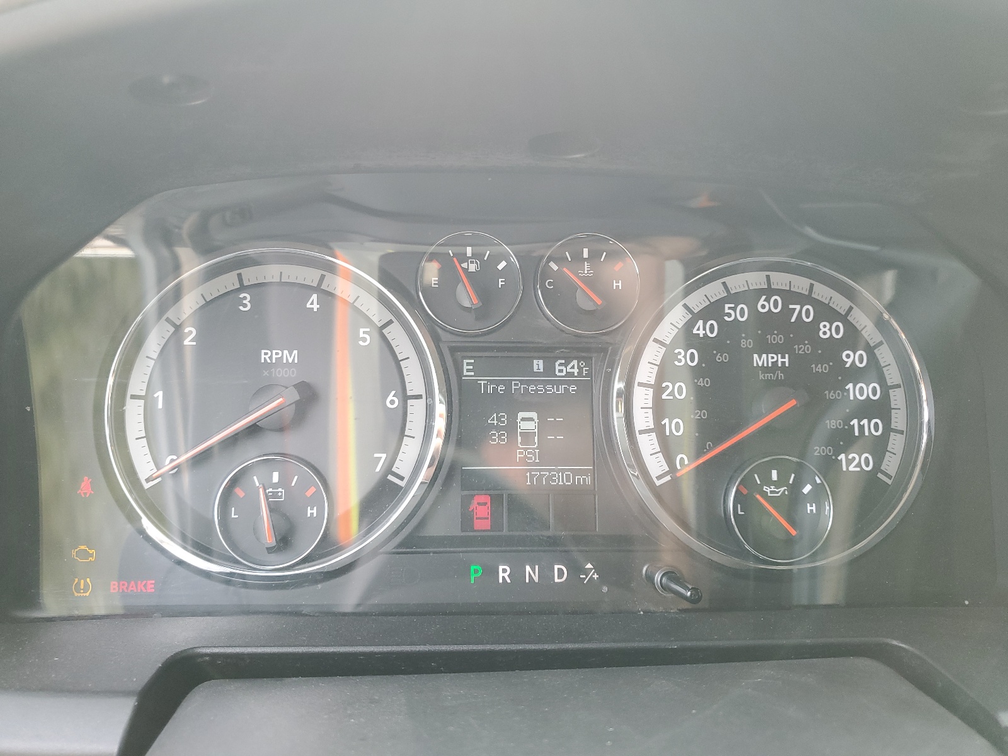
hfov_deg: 67.3
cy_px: 378
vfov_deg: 53.1
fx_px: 757
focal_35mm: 26
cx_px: 504
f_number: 1.5
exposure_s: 1/120
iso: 73
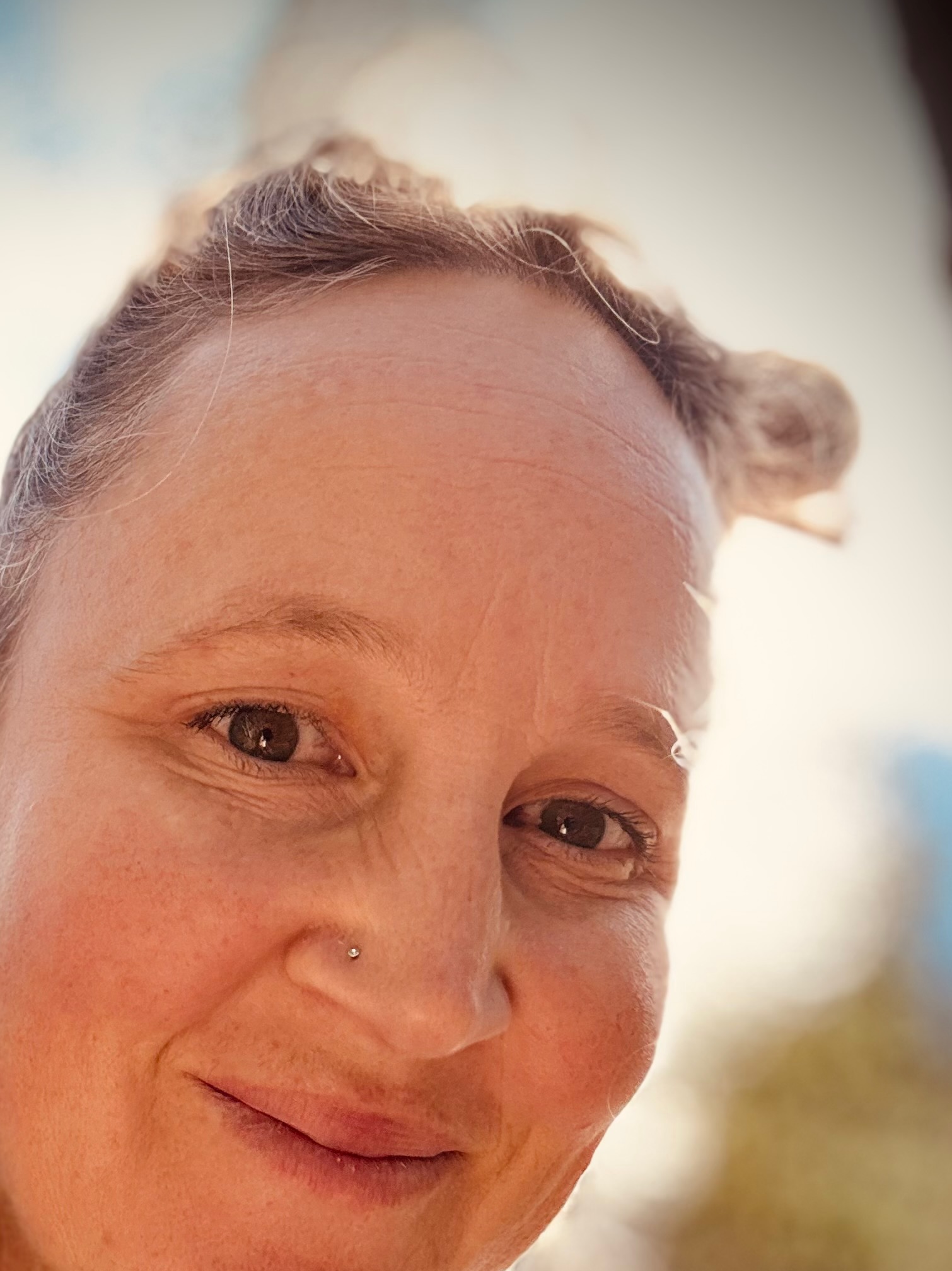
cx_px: 256
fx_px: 1687
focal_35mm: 46
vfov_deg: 40.4
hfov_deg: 31.0
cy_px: 906
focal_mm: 2.69
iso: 32
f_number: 1.9
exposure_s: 1/172
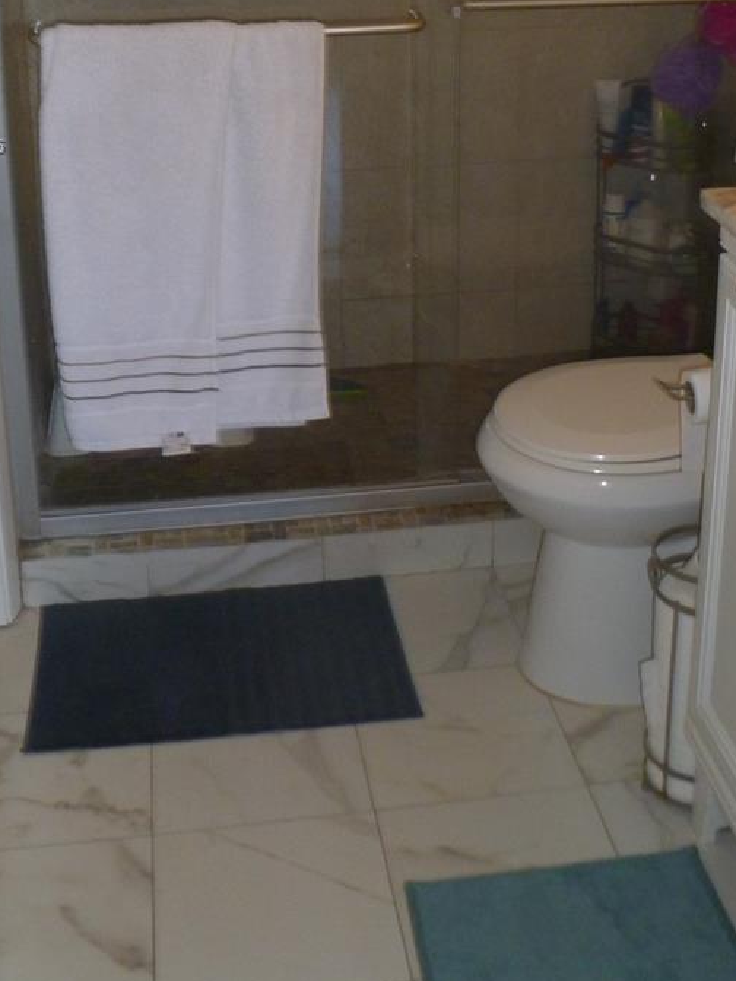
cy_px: 147
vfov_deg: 36.4
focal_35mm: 50
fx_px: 1417
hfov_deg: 29.1
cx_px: 394
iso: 200
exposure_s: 1/30
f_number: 3.3
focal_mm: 5
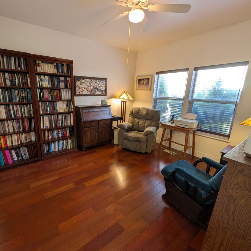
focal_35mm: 15
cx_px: 107
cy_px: 124
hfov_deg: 90.5
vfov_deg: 91.1
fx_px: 123
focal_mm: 2.23
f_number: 1.95
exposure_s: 1/24
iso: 48
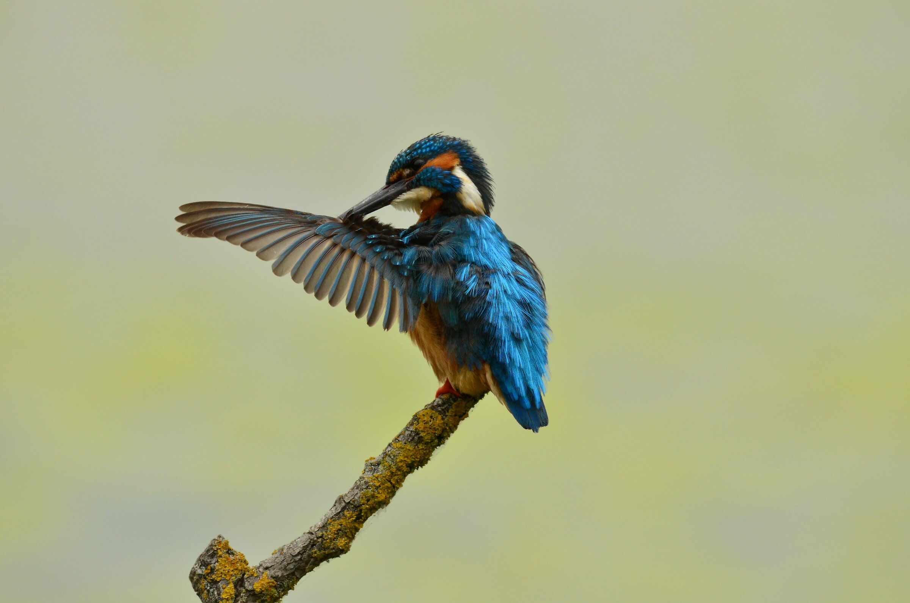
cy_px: 302
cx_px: 455
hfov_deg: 2.3
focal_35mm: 900
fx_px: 22705
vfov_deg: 1.5
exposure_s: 1/800
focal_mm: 600
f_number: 9
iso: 800
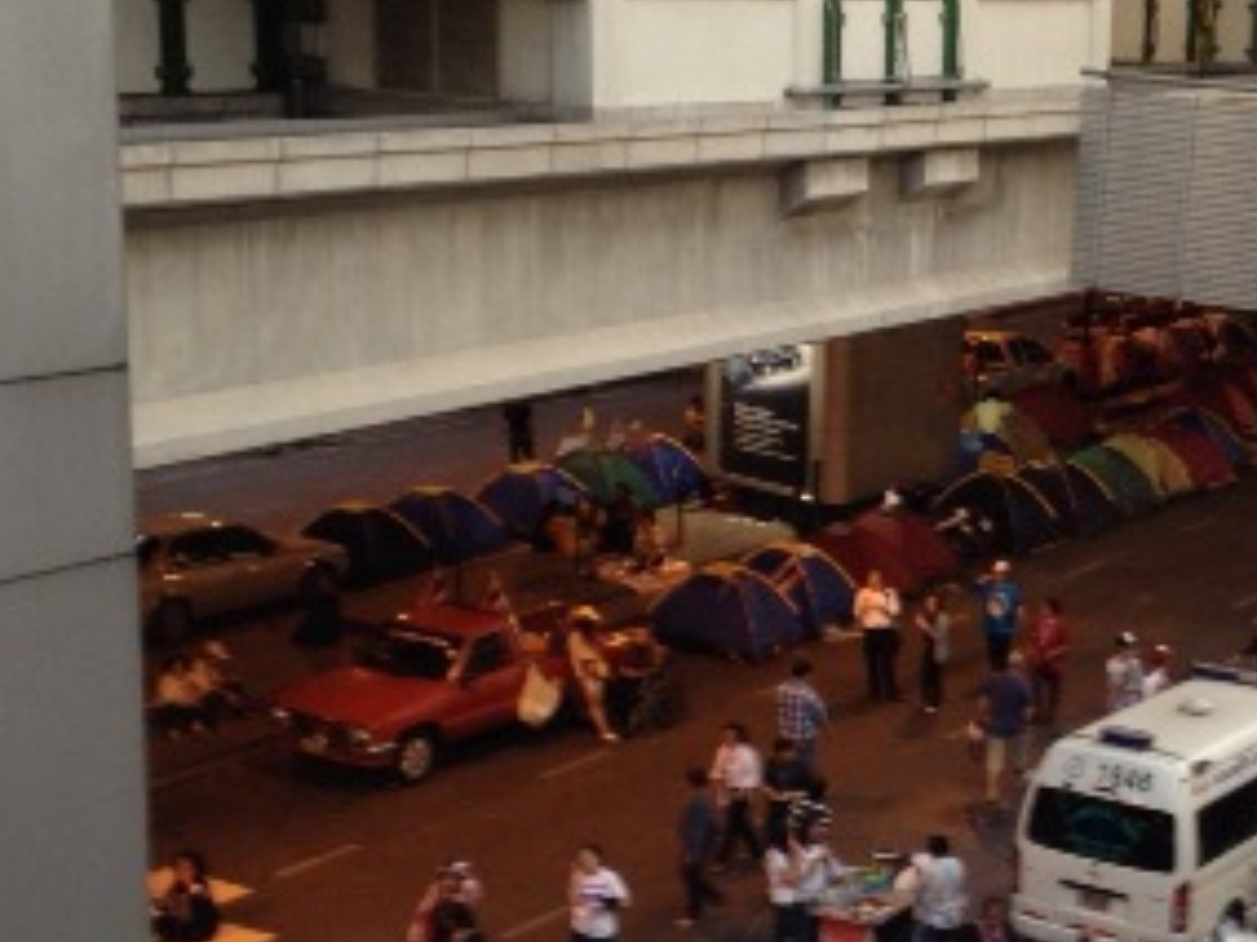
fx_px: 2869
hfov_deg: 24.1
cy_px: 544
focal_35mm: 79
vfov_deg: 18.7
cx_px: 1098
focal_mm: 4.28
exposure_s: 1/20
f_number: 2.4
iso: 64
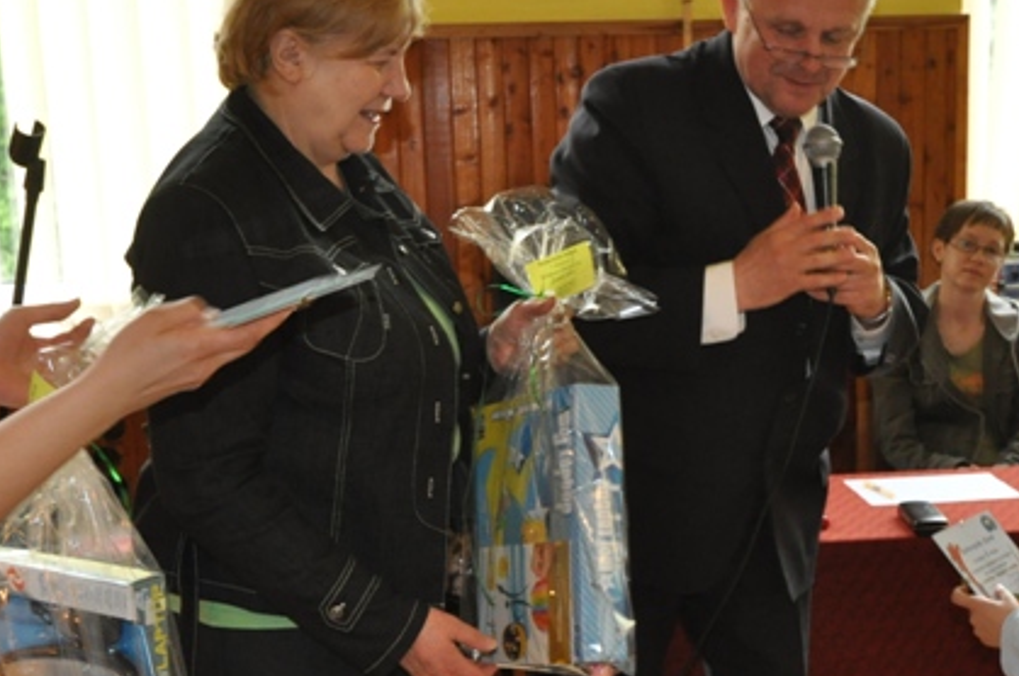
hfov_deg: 31.7
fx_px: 1780
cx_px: 666
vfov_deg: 21.3
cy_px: 497
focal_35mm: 63
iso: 1250
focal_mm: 22
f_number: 4.5
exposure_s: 1/100
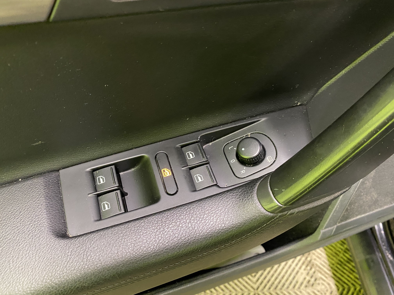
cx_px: 197
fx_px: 296
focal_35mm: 26
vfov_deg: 53.1
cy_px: 148
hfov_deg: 67.3
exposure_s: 1/25
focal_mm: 4.25
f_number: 1.8
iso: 500
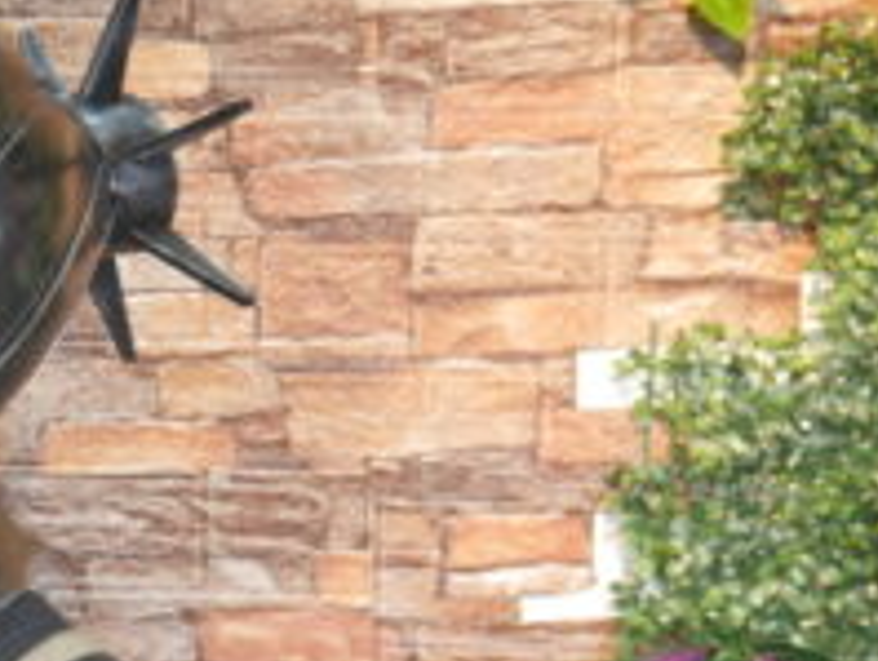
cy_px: 277
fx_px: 2311
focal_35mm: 91
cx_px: -306
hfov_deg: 19.6
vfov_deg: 16.3
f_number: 10
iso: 400
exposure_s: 1/160
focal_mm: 15
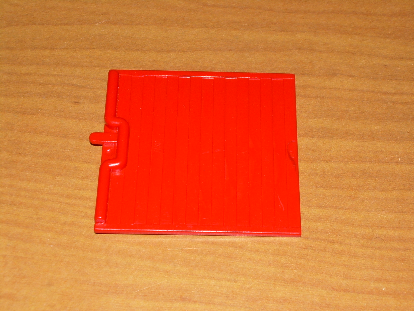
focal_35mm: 77
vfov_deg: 19.1
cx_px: 207
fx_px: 921
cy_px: 156
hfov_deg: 25.3
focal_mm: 13.2
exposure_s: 1/60
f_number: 3.9
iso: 50
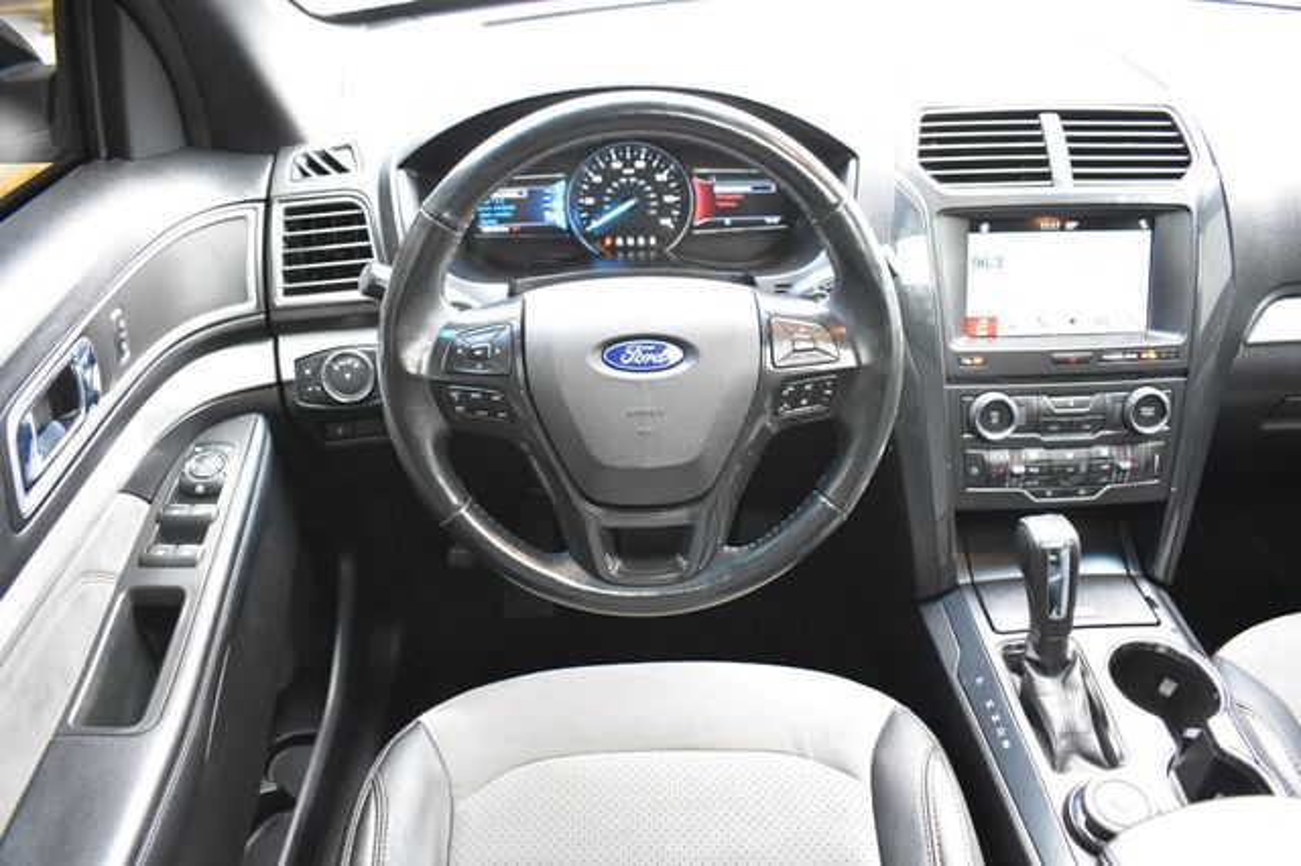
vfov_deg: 47.9
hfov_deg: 67.4
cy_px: 433
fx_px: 975
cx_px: 650
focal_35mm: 27
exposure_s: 1/100
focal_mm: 18
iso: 3200
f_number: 3.5
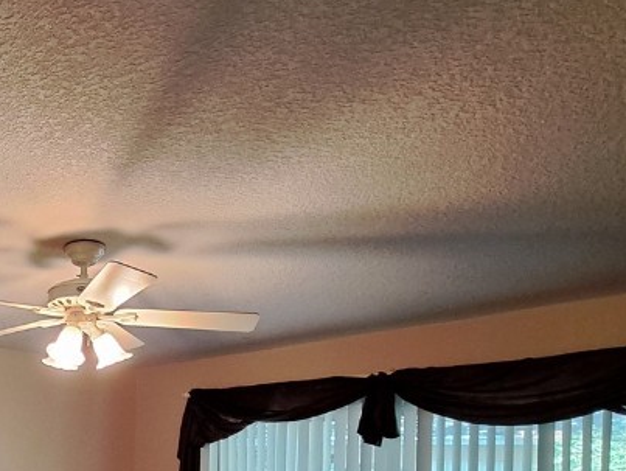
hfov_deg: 46.3
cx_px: -2
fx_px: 597
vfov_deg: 38.9
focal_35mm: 33
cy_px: 454
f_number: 2.2
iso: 200
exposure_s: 1/40
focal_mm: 1.74
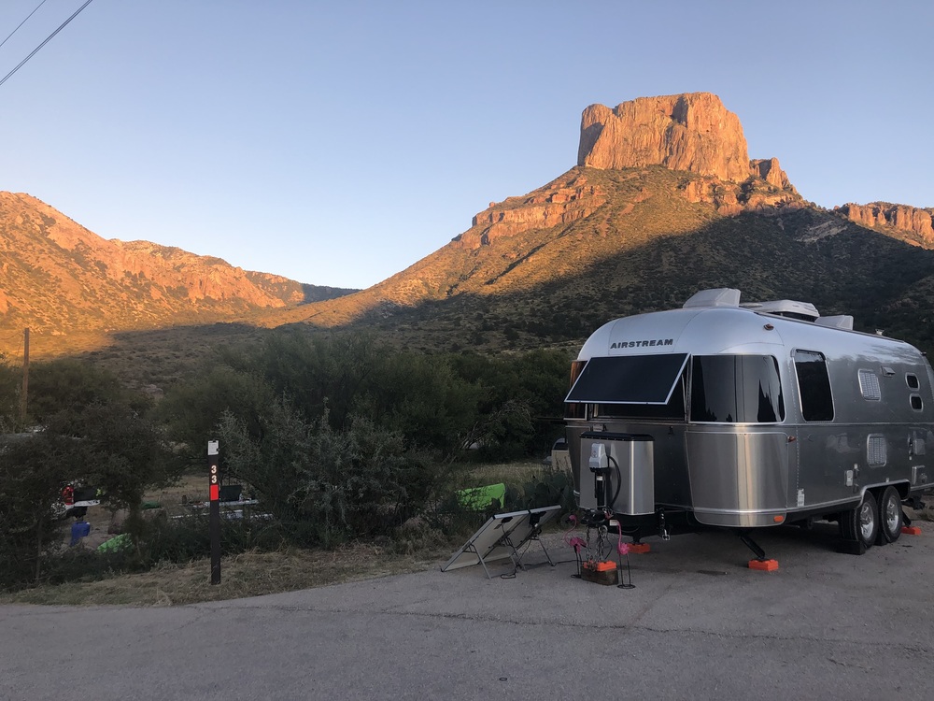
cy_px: 350
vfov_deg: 49.7
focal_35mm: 28
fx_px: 755
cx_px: 467
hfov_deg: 63.4
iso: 20
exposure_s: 1/262
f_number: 1.8
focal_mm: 4
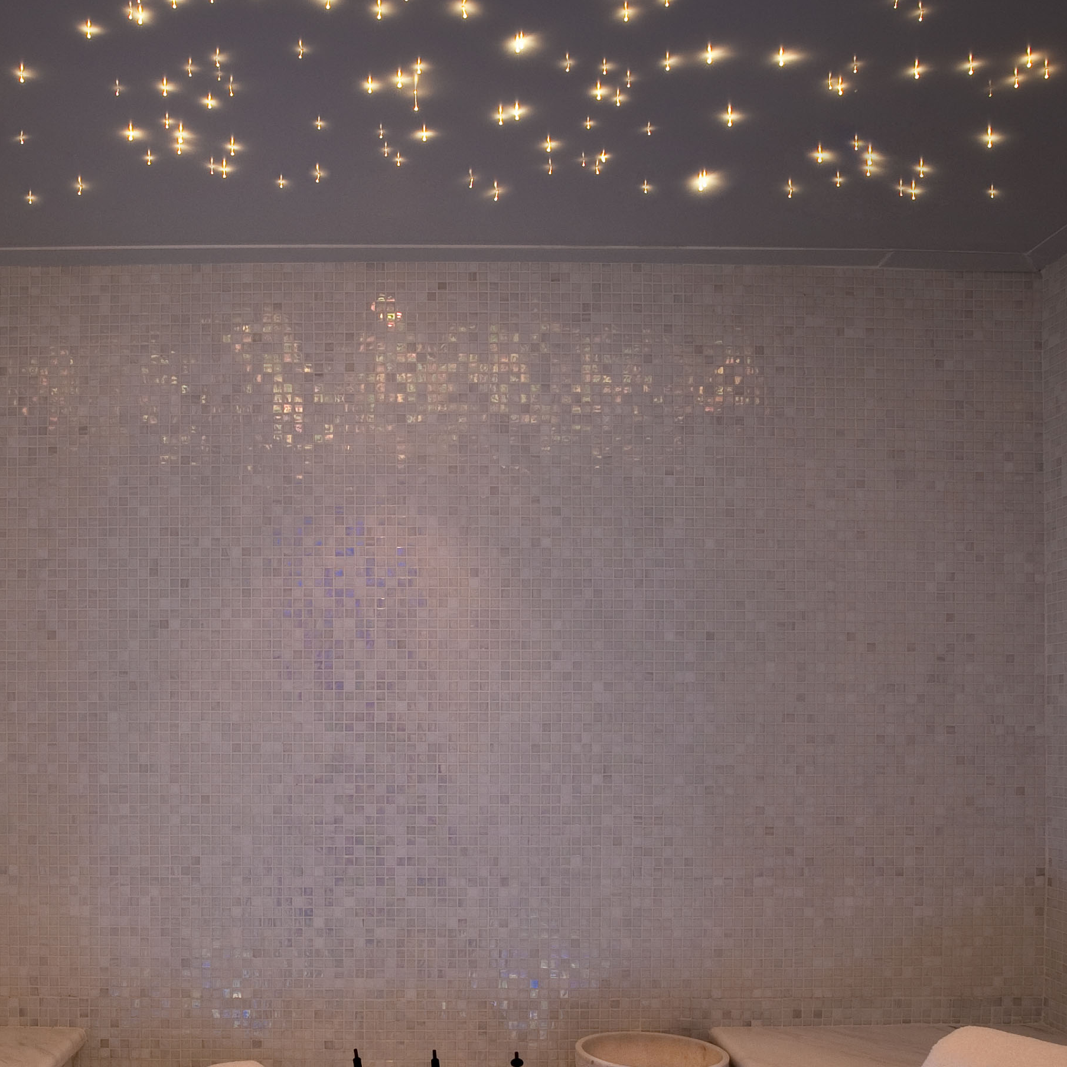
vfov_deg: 47.7
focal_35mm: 34
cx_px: 377
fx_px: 1186
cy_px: 708
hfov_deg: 47.8
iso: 200
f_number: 8
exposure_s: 1/1.43
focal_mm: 17
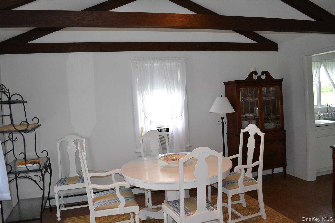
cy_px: 112
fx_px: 251
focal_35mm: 27
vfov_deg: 47.9
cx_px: 168
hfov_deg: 67.4
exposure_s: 1/60
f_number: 3.5
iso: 500
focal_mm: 18
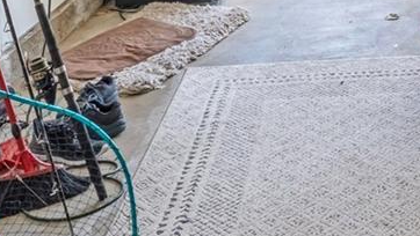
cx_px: 451
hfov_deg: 25.9
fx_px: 850
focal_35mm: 76
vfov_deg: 13.3
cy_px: -259
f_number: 9
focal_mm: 11
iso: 250
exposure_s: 1/400
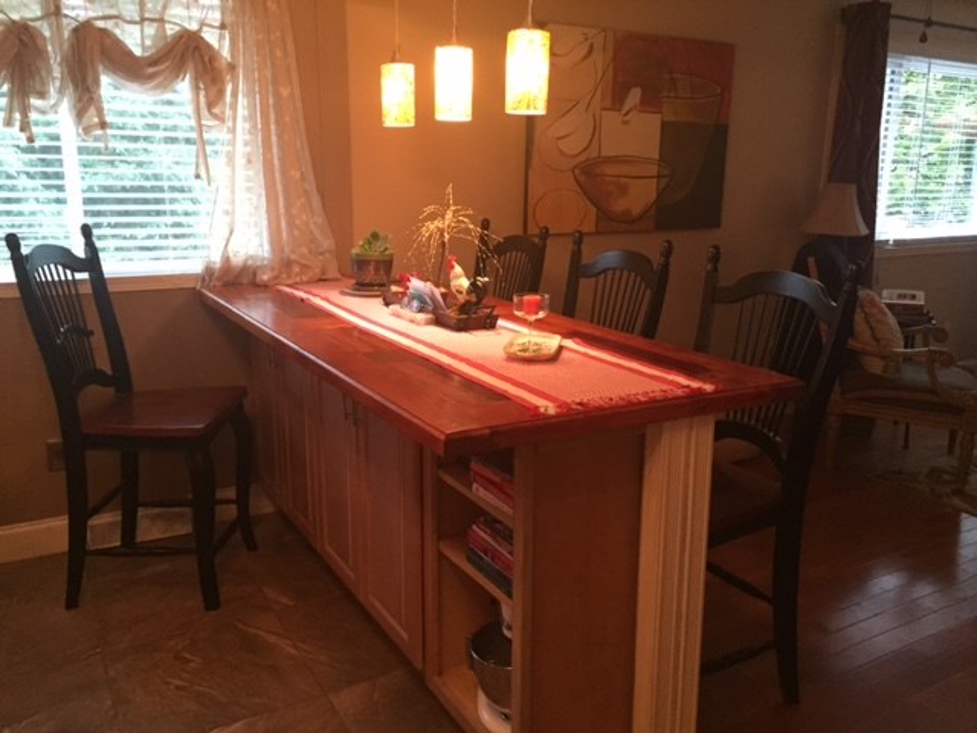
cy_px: 366
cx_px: 488
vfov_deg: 48.2
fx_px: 818
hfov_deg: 61.7
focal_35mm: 29
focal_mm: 4.15
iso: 250
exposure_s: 1/30
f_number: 2.2
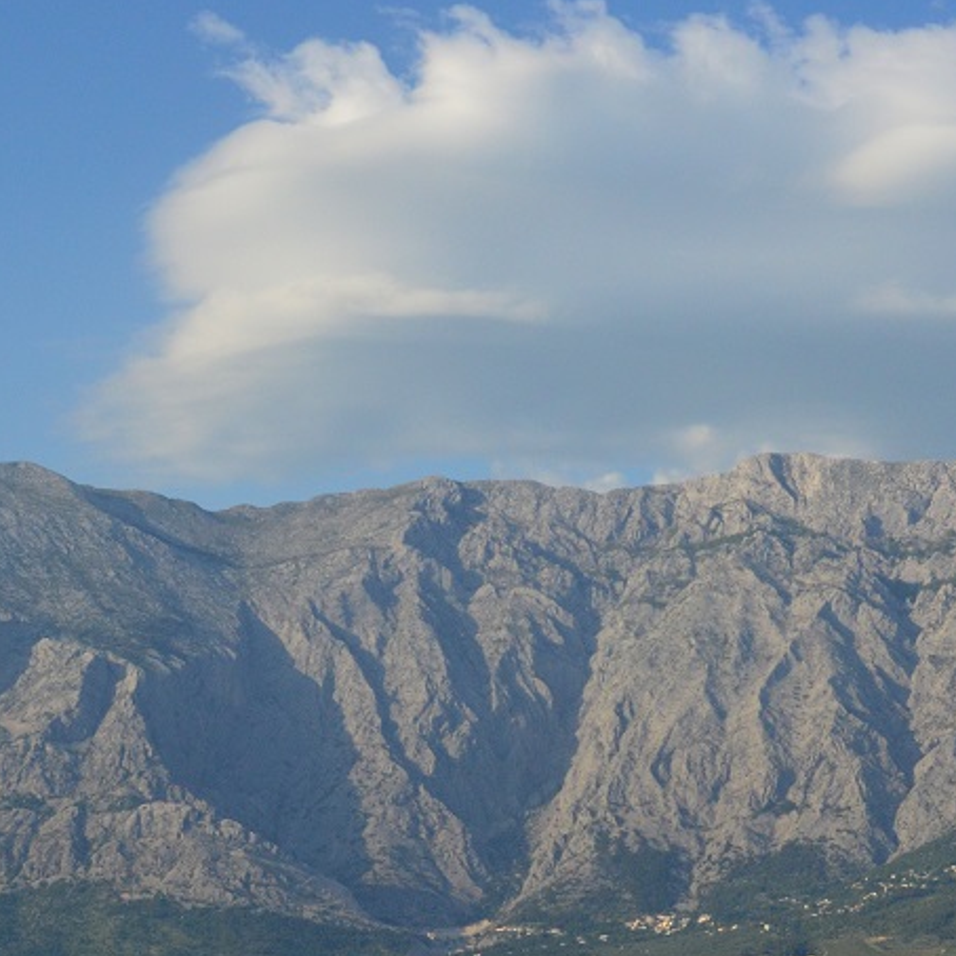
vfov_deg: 17.7
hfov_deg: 17.7
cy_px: 624
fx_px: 3060
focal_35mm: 98
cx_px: 692
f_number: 6.3
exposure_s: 1/2500
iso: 800
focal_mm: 35
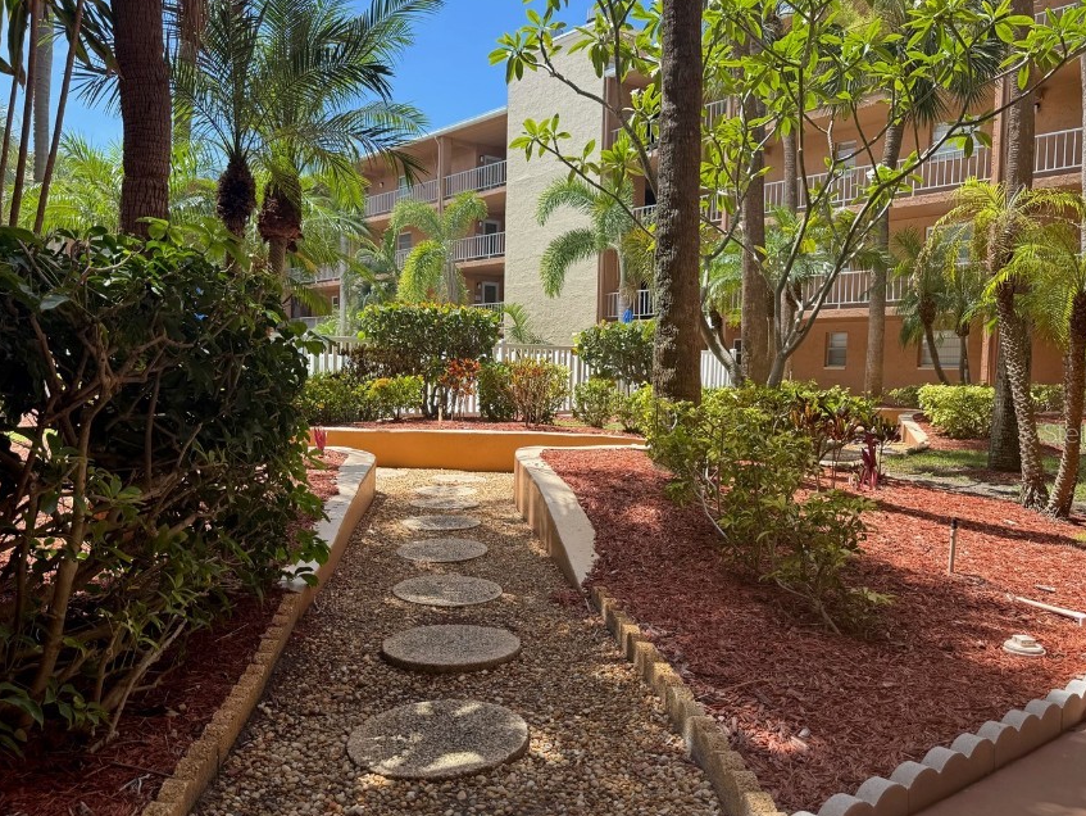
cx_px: 508
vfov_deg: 48.2
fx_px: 910
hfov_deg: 61.6
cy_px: 432
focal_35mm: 29
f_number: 1.78
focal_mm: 6.76
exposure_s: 1/1215
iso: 80
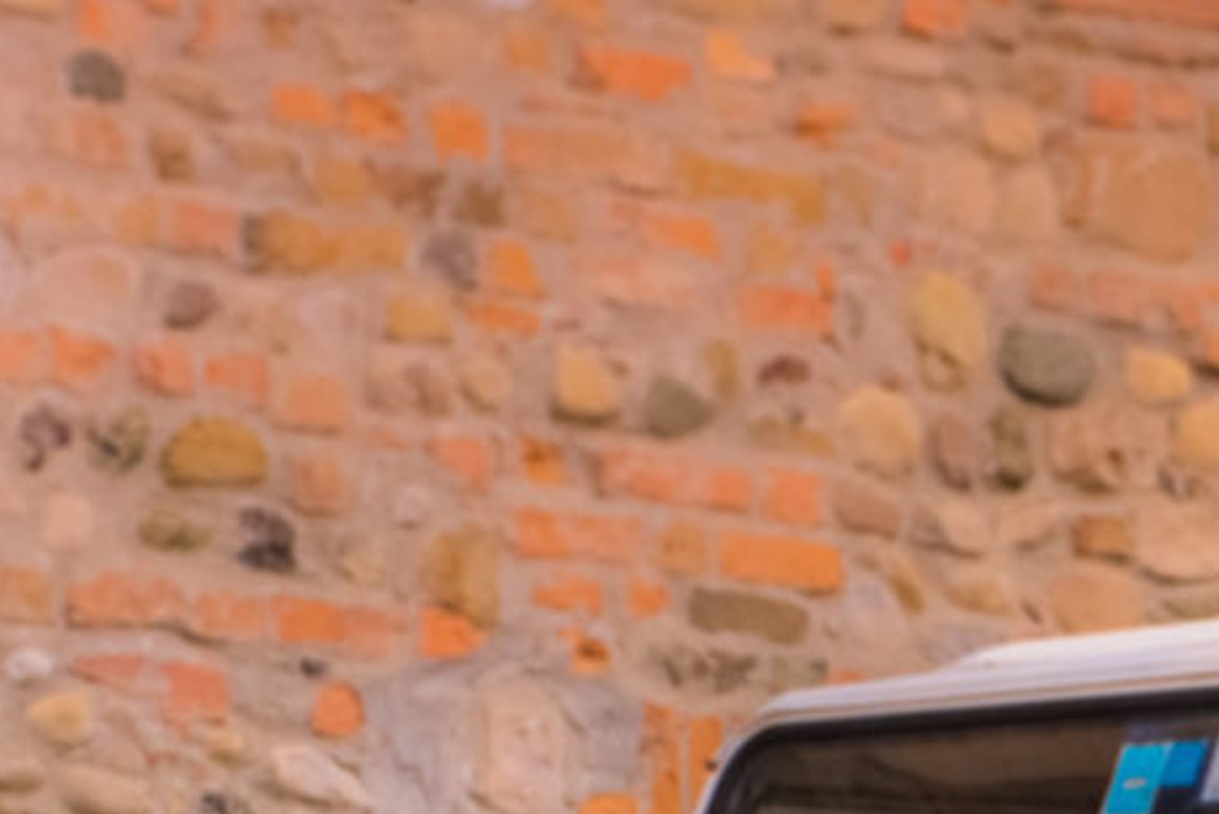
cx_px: 1504
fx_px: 10161
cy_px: 1409
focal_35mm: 300
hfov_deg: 6.8
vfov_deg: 4.5
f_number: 8
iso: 500
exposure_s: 1/500
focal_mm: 56
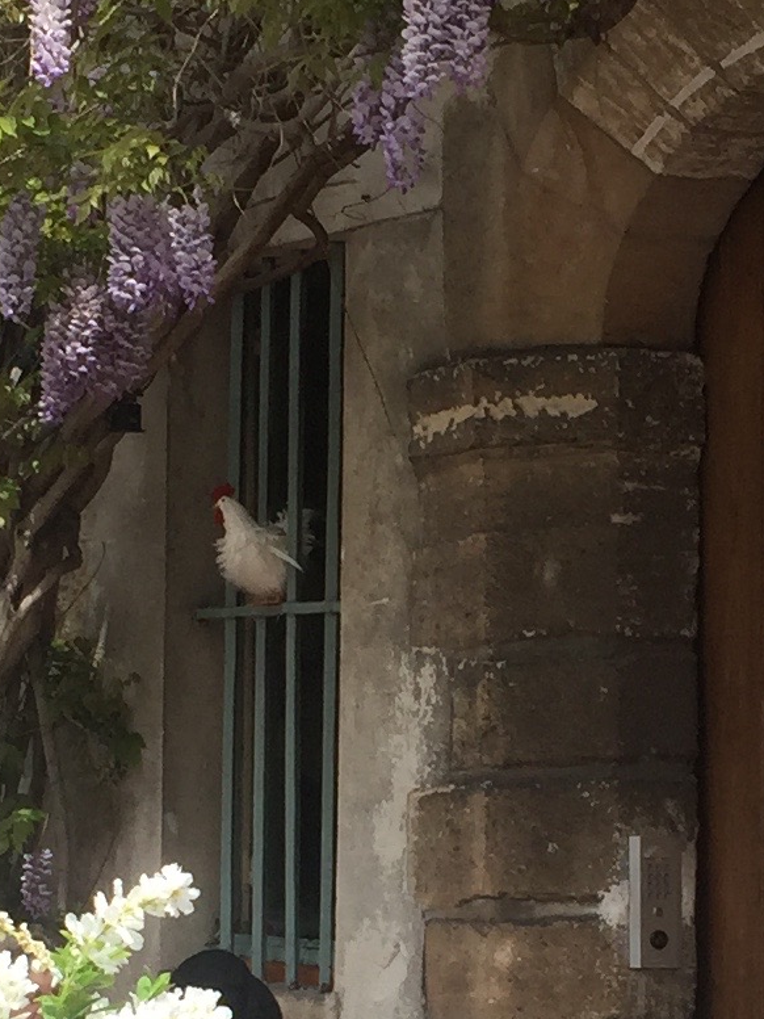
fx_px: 3590
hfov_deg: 12.1
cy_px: 875
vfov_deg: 16.0
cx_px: 561
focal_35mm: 122
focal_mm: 4.15
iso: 32
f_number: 2.2
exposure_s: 1/791
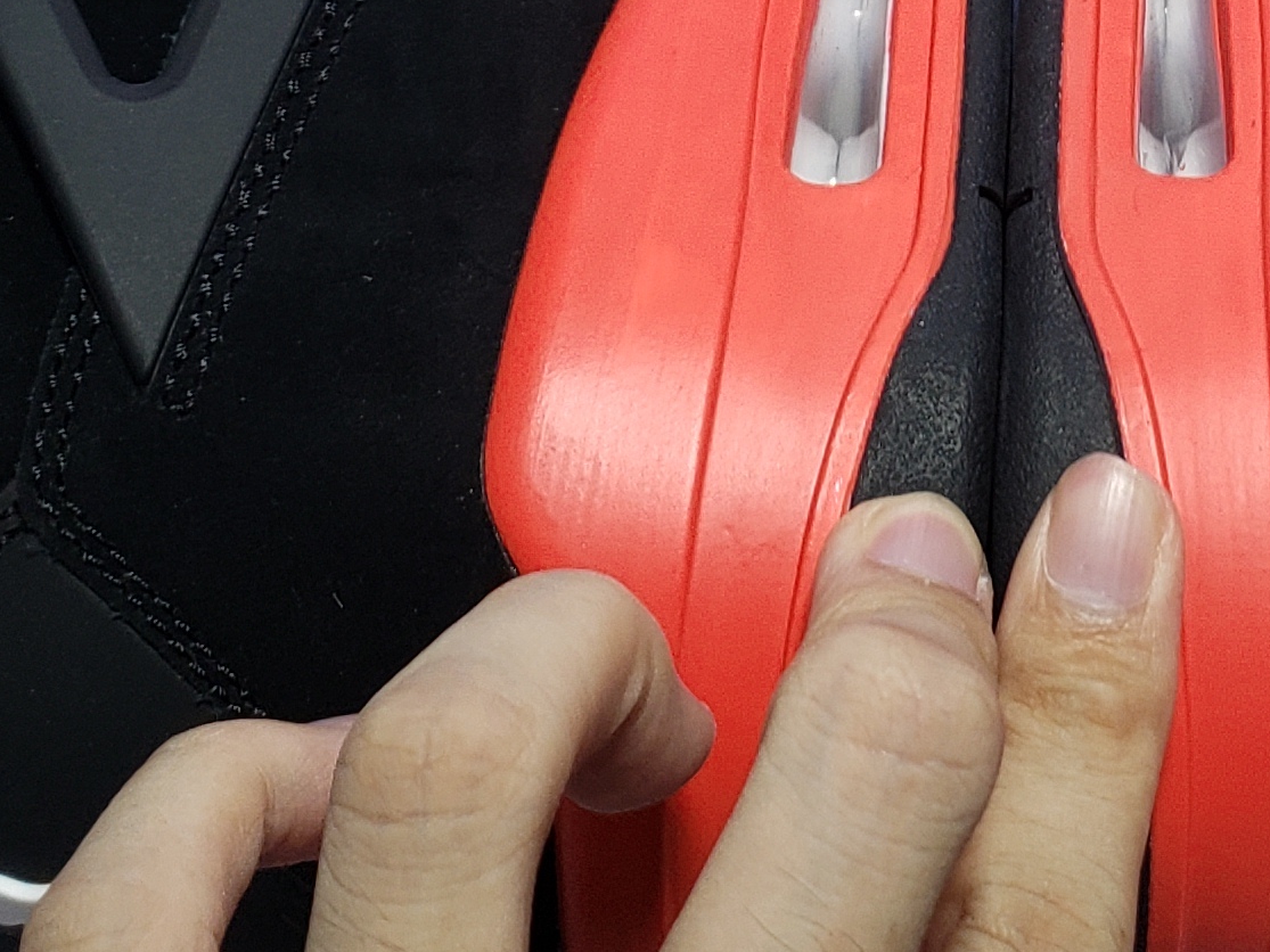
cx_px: 1230
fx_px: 3448
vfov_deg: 15.1
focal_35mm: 94
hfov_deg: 20.3
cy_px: -257
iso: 50
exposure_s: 1/373
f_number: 1.5
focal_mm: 4.3
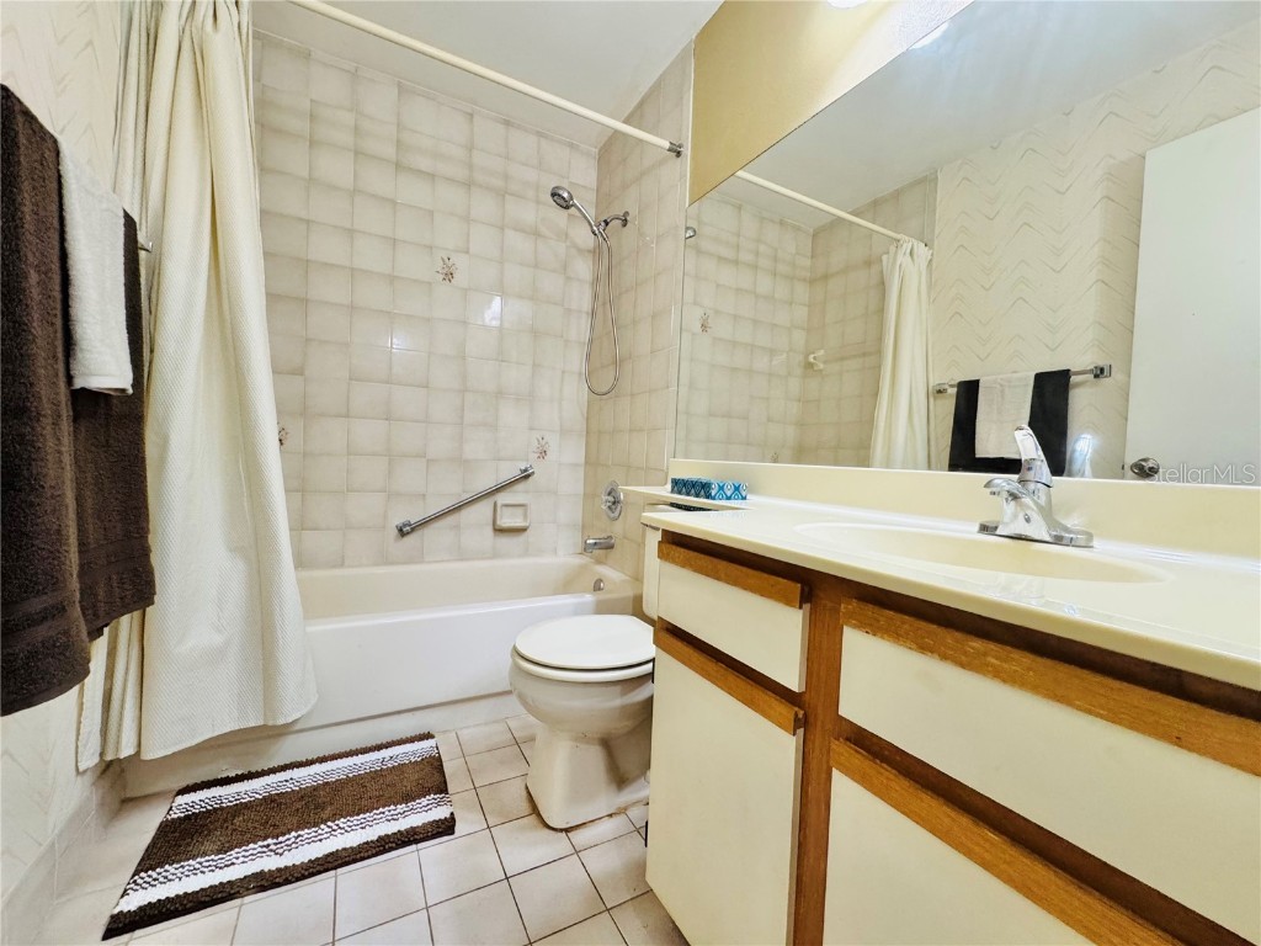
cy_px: 473
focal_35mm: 14
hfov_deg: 102.1
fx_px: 510
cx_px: 630
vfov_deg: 85.7
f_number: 2.2
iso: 250
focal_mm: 2.22
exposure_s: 1/120
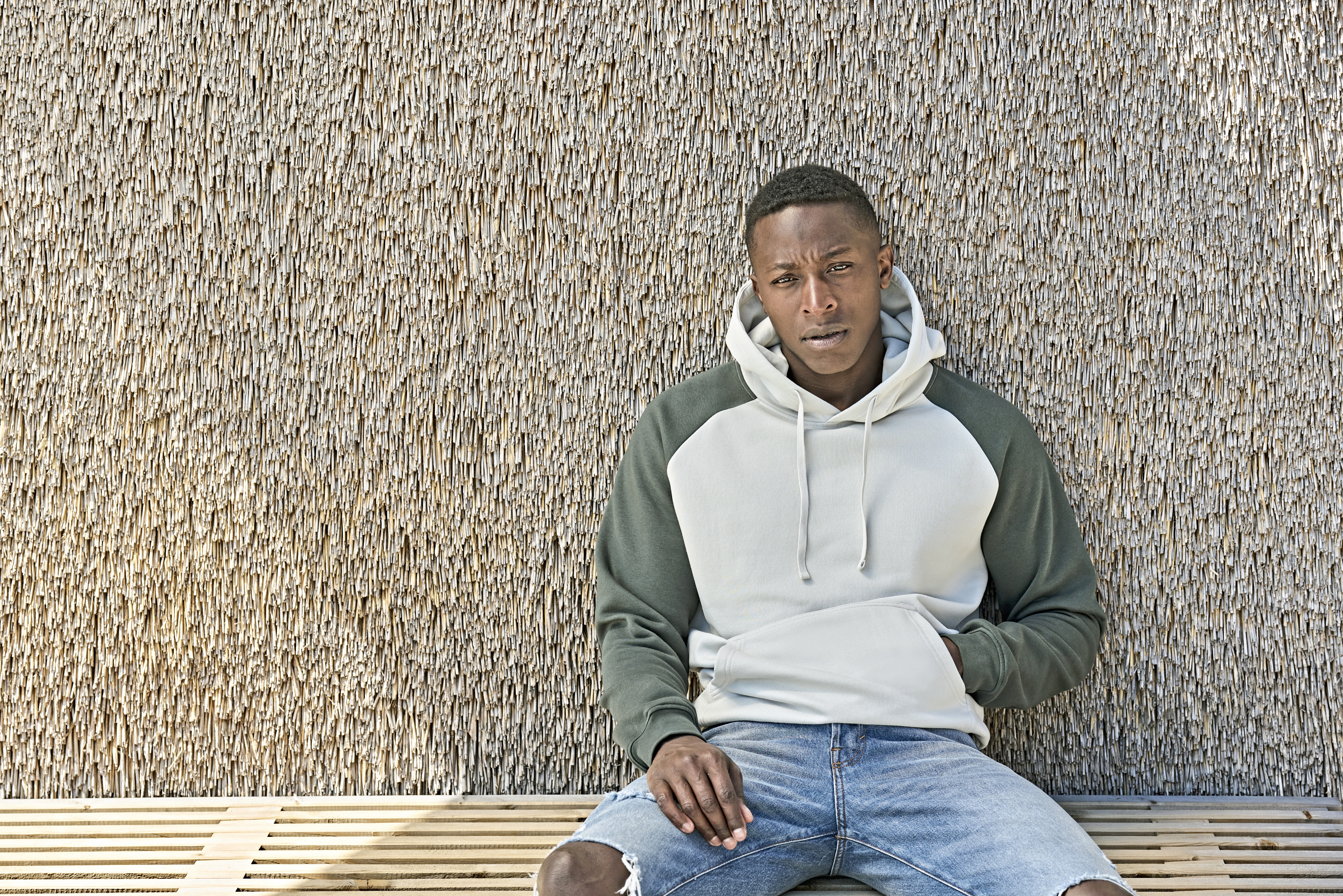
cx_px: 672
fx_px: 3245
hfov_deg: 23.4
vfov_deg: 15.7
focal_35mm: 87
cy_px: 448
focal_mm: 87
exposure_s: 1/800
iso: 640
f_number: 5
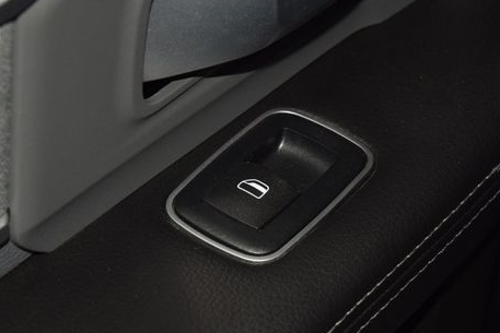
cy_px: 168
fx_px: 2042
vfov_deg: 9.3
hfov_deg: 14.0
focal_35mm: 147
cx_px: 256
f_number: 8
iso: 100
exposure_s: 1/125
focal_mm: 70
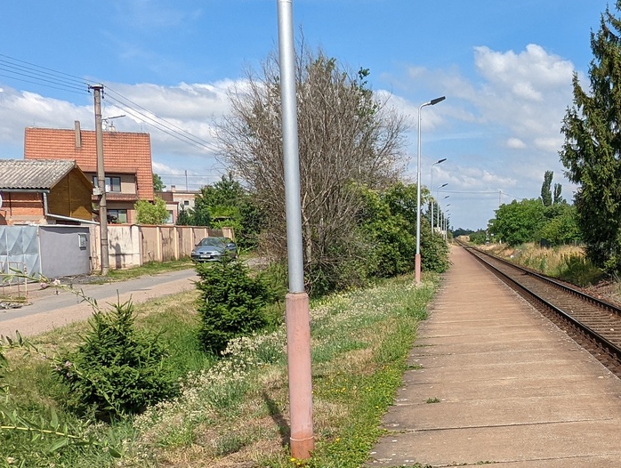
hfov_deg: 40.4
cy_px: 313
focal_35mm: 44
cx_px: 532
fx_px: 791
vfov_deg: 32.7
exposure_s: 1/1789
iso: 49
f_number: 2.2
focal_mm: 2.35
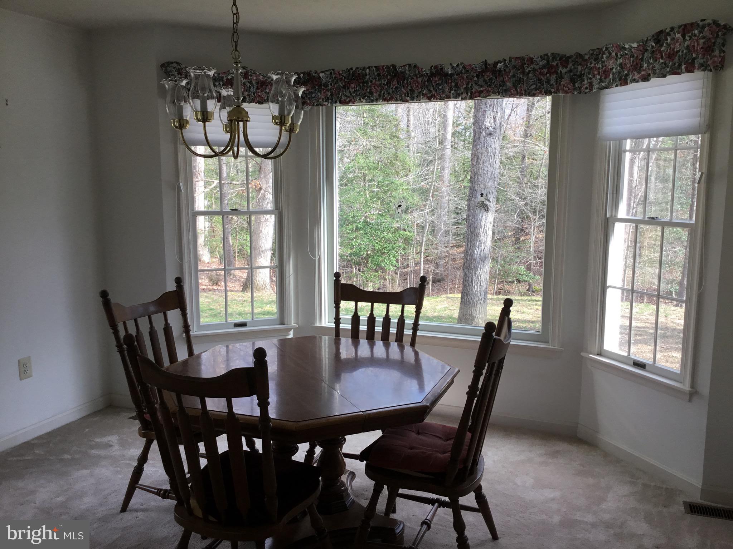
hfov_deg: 58.4
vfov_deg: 45.4
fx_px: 656
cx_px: 366
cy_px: 274
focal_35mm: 31
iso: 25
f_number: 2.4
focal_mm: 3.3
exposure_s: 1/134
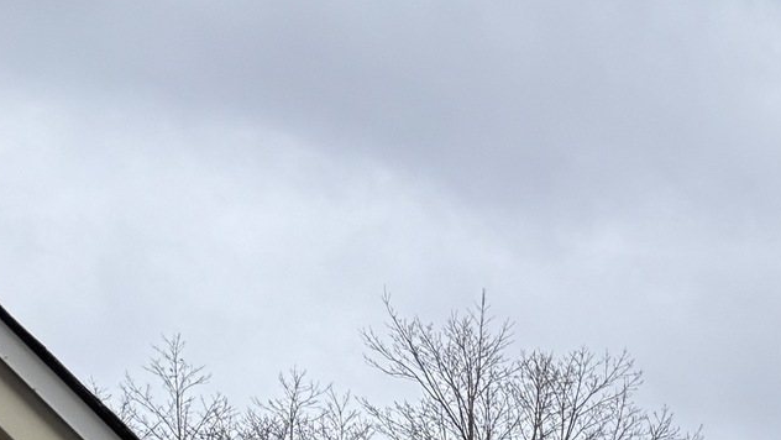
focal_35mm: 127
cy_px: 1215
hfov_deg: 13.0
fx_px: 2631
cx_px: 1845
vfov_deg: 8.4
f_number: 1.78
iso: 80
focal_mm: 6.76
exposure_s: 1/2370
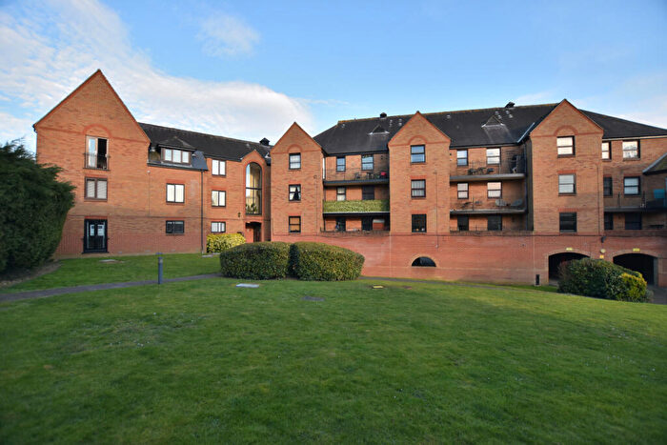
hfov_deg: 100.4
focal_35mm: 15
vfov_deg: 77.4
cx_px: 334
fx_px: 278
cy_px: 222
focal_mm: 10
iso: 110
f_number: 3.5
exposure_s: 1/500
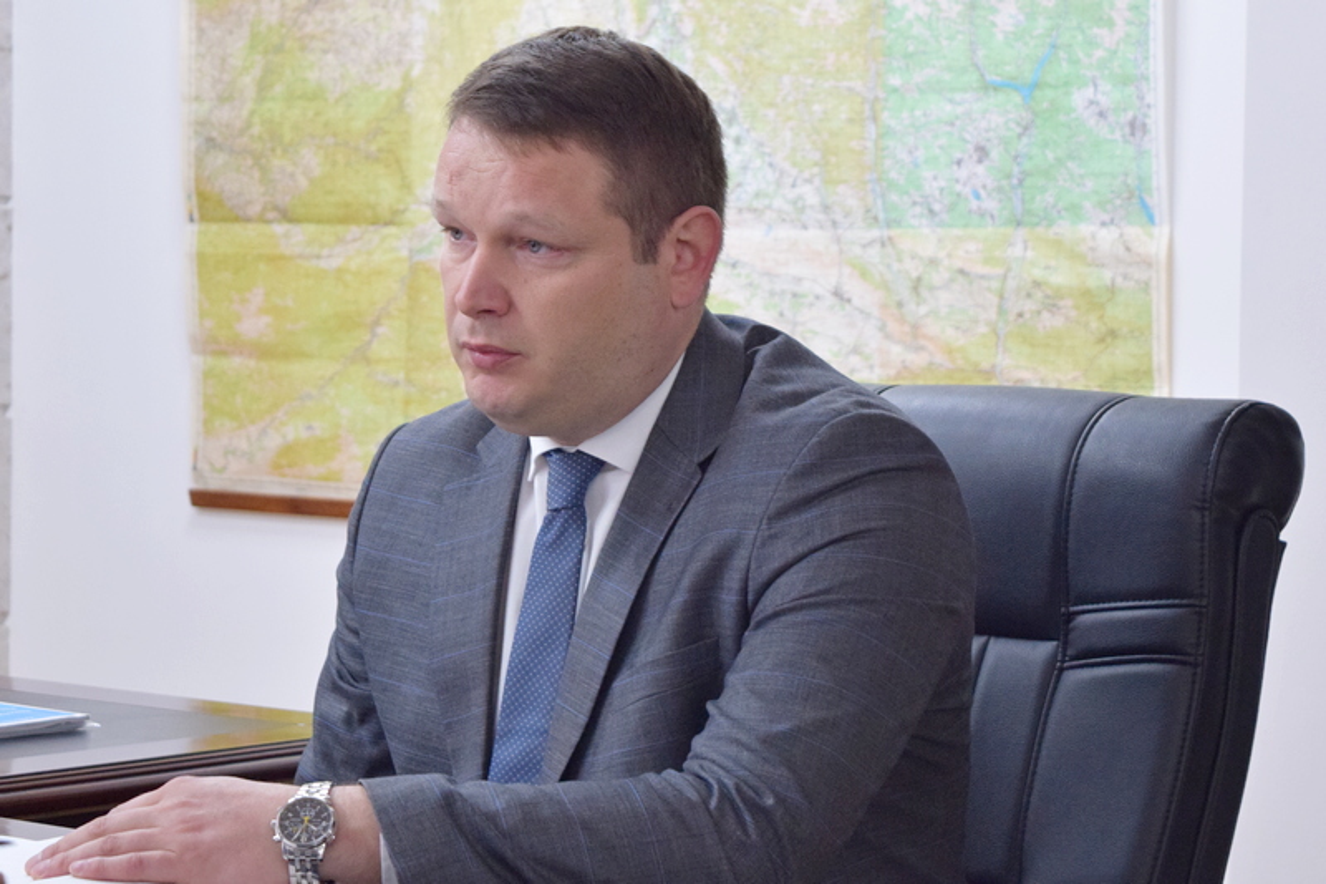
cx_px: 663
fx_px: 3038
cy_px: 442
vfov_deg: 16.5
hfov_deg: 24.6
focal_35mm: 82
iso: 1600
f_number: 5.6
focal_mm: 55
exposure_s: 1/60
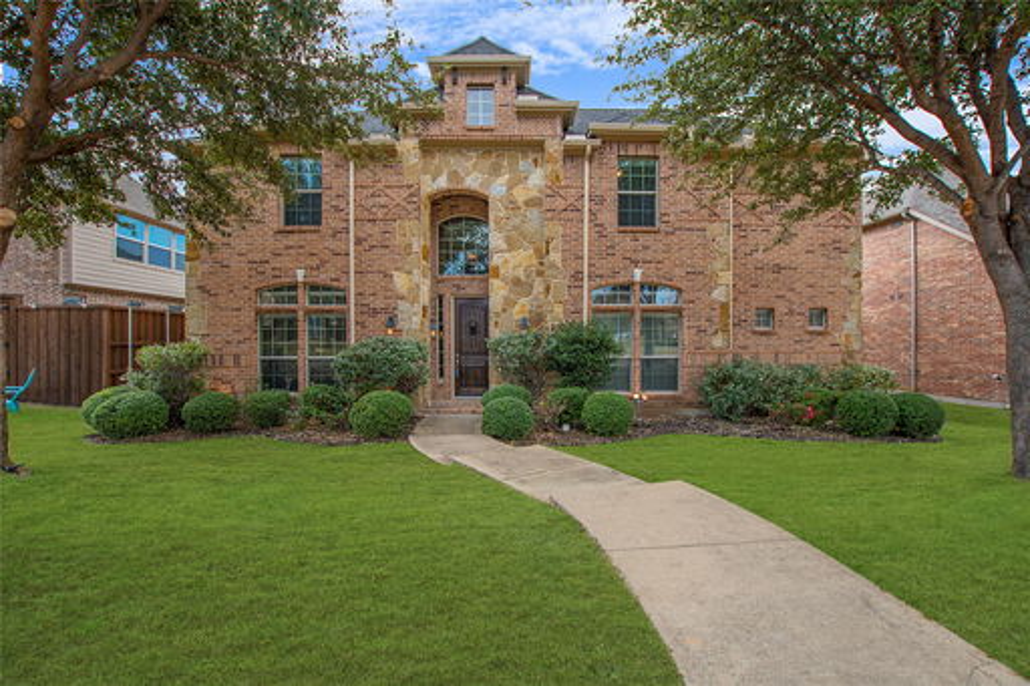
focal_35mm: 15
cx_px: 515
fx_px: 429
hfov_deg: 100.4
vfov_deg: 77.3
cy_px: 343
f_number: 5.6
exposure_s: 1/500
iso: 100
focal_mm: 10
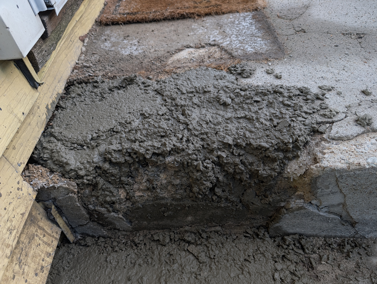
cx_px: 188
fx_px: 262
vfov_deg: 56.9
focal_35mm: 24
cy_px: 142
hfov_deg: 71.5
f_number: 1.68
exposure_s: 1/120
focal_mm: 6.9
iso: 39
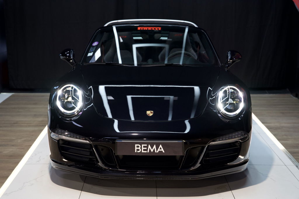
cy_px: 100
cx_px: 150
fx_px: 581
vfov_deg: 19.4
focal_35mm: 70
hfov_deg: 28.9
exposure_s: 1/80
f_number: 2.8
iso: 640
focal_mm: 70
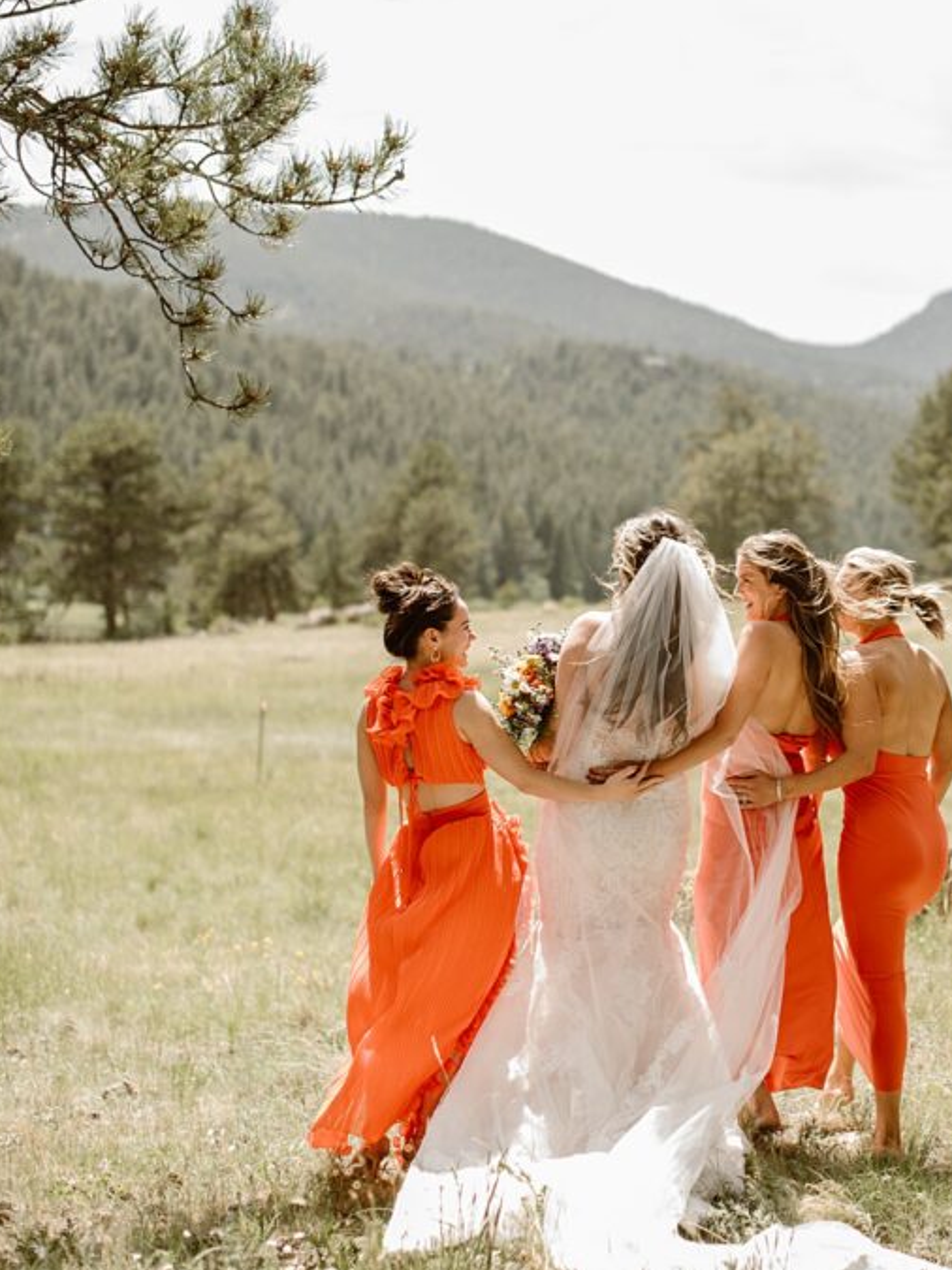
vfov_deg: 26.7
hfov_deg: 19.9
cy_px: 632
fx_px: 2678
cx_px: 770
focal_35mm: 73
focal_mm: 50
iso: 200
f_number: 2.2
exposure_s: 1/1250
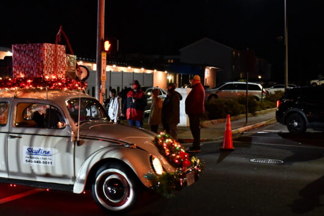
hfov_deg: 37.5
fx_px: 468
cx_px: 93
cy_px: 112
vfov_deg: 26.0
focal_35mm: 52
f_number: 4
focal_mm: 24
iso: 8000
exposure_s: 1/60
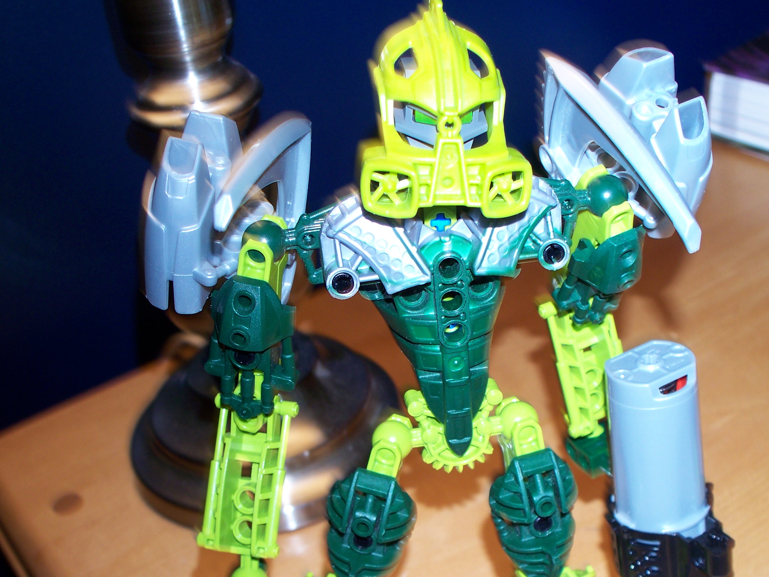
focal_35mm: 56
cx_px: 386
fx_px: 1244
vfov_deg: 25.8
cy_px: 419
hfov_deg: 34.3
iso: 64
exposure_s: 1/60
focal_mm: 7.54
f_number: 2.8
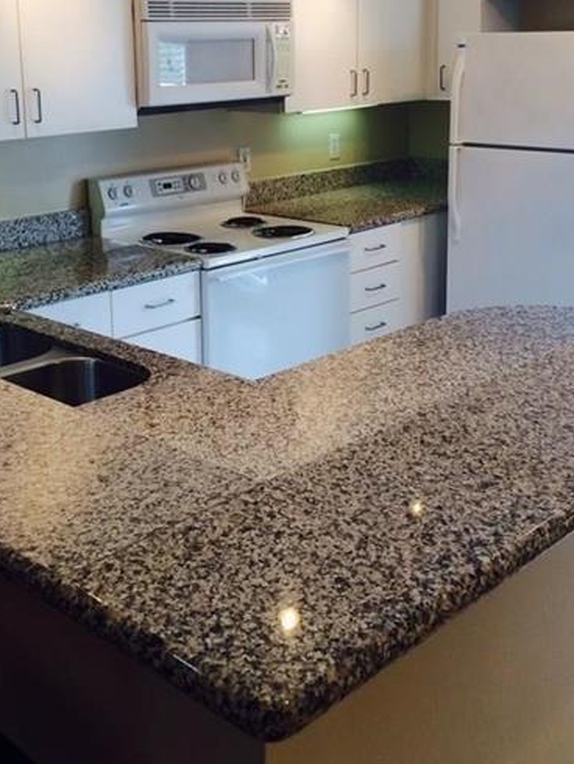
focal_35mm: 47
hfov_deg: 30.9
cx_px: 253
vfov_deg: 39.8
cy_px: 237
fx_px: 1038
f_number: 2.2
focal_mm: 4.12
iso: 40
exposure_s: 1/40
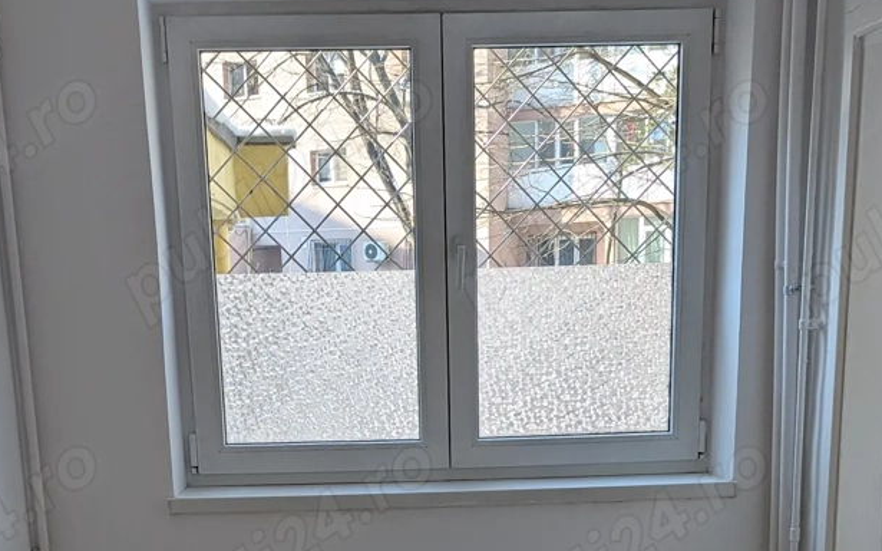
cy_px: 634
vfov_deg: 22.0
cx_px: 445
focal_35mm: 55
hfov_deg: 36.9
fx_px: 1322
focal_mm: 6.81
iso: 30
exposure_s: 1/177
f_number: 1.85
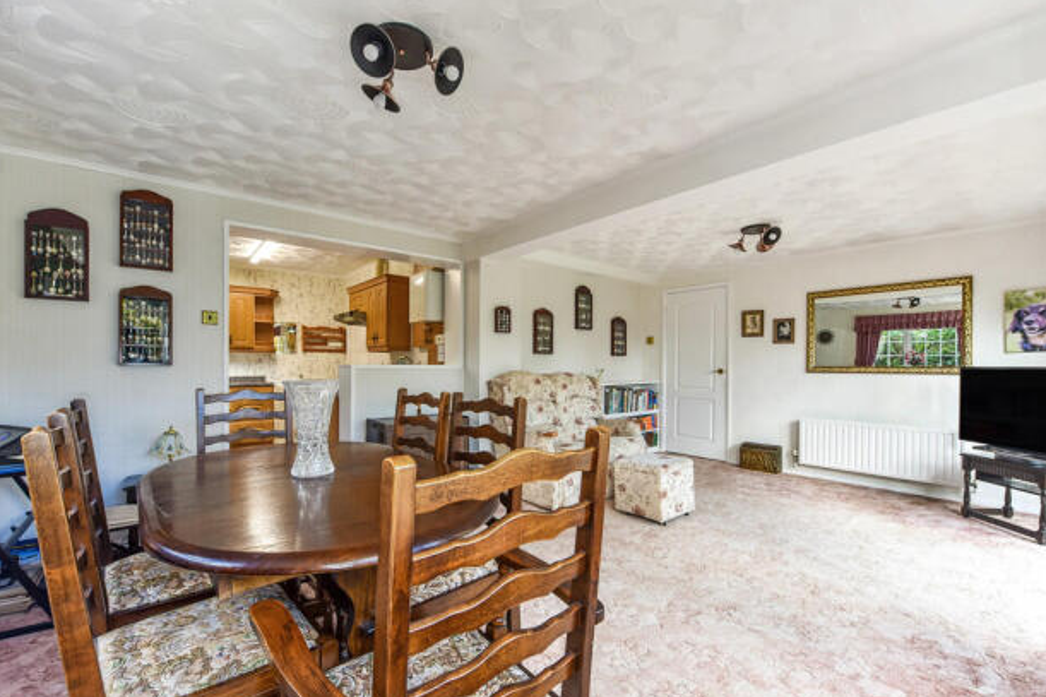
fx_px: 436
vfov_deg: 77.2
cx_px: 515
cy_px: 369
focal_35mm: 15
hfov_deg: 100.4
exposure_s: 1/50
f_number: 7.1
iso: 400
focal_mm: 14
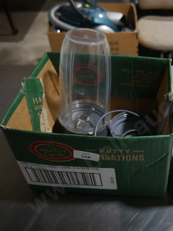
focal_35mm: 38
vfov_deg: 49.0
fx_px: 253
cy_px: 116
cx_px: 156
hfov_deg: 35.5
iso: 200
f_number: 3.5
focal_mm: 14
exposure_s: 1/60
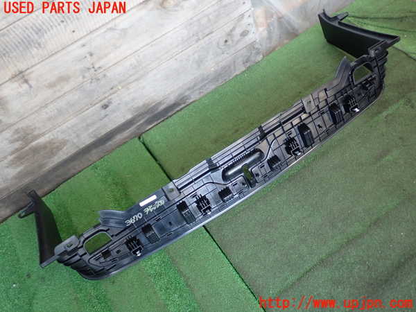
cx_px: 208
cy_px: 156
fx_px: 385
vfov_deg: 44.2
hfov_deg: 56.8
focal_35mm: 32
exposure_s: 1/40
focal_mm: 5.79
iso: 200
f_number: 2.4
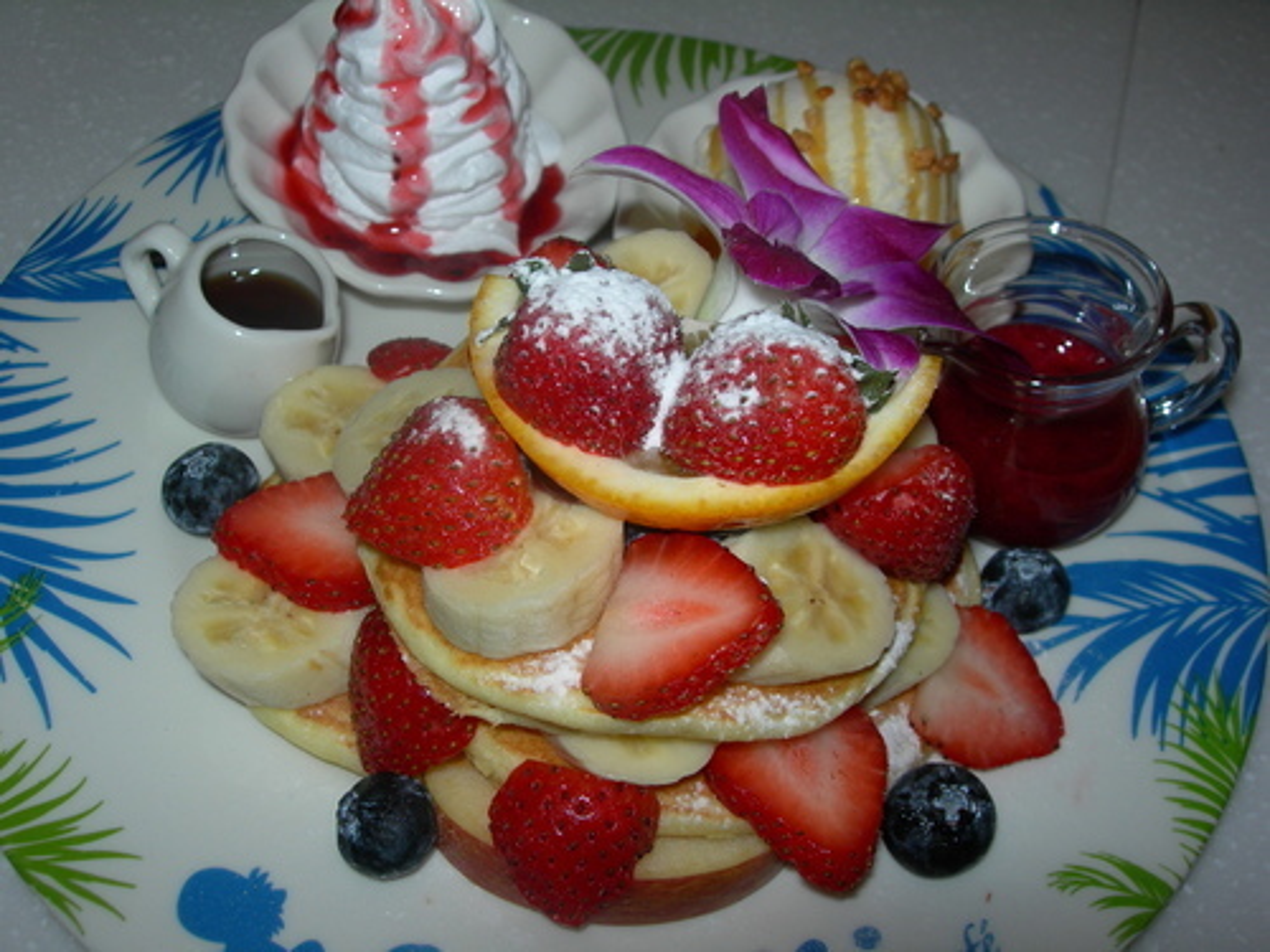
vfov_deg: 37.7
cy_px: 476
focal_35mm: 38
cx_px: 635
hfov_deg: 49.0
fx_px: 1394
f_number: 4.8
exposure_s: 1/60.1
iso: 50
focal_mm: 7.8
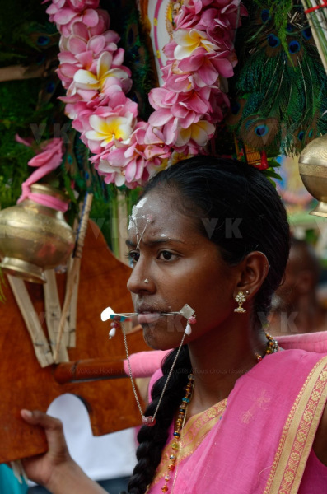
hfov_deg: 8.7
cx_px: 164
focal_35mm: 158
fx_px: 2157
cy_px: 247
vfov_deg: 13.1
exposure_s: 1/400
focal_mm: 105
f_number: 6.3
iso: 200
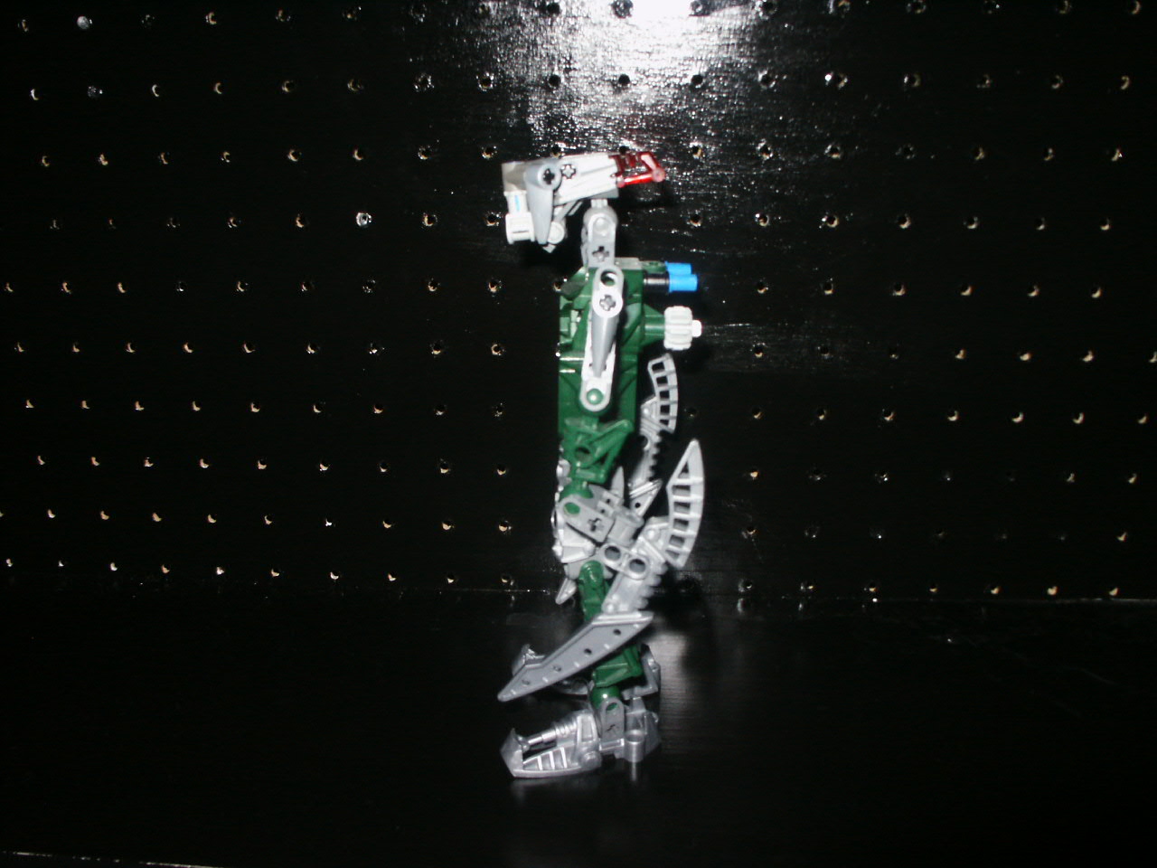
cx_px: 578
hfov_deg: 52.6
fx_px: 1170
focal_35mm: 35
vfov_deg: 40.7
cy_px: 434
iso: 200
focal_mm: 7.18
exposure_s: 1/45
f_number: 6.7
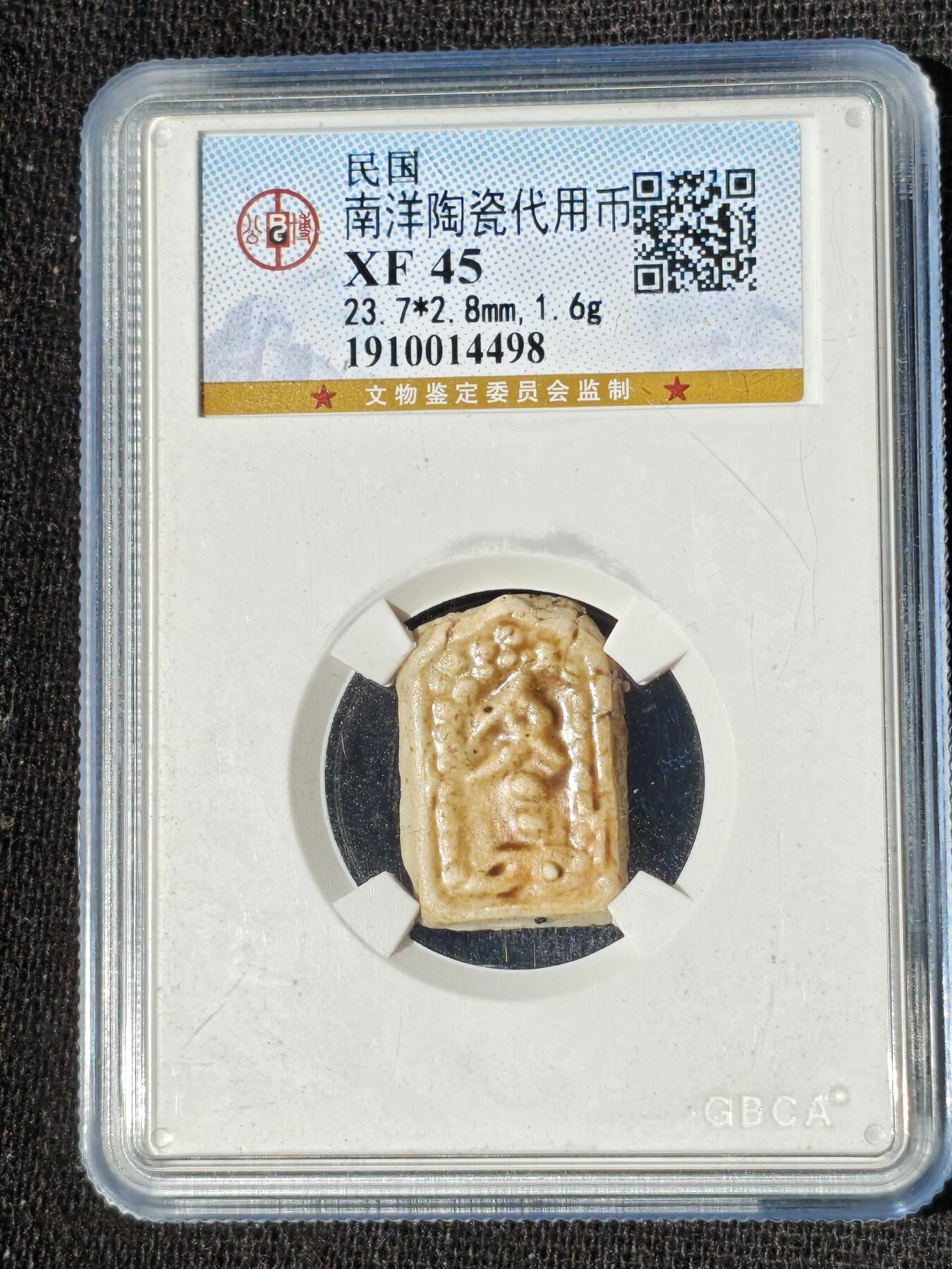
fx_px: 3557
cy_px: 634
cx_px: 476
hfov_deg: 15.2
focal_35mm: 97
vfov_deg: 20.2
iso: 50
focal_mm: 4.94
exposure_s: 1/3606
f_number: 1.5
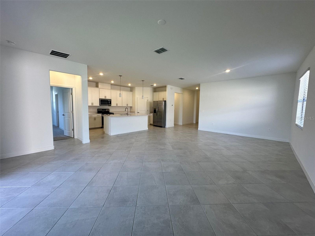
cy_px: 118
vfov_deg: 85.7
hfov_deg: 102.1
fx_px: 127
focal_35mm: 14
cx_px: 158
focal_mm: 2.22
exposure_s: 1/120
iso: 100
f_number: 2.2
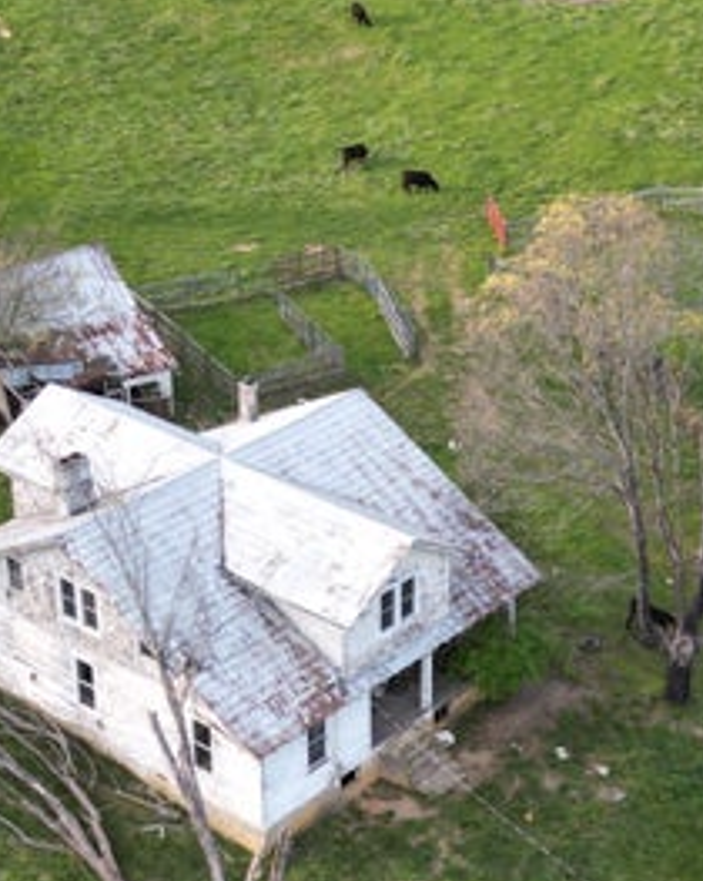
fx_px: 1979
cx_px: 447
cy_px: 559
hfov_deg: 20.1
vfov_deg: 25.0
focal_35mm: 76
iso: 100
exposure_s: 1/350
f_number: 1.7
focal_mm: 6.72
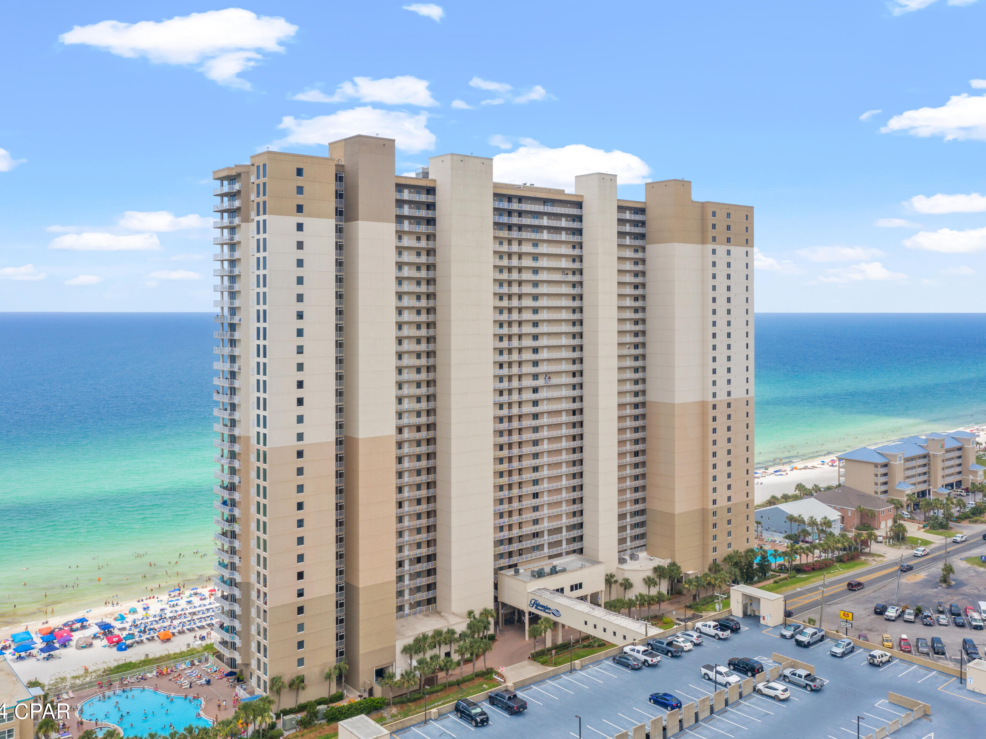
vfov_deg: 45.4
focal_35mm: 31
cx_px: 511
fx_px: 883
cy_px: 368
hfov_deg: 58.3
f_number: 5.6
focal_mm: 10.26
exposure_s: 1/500
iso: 100
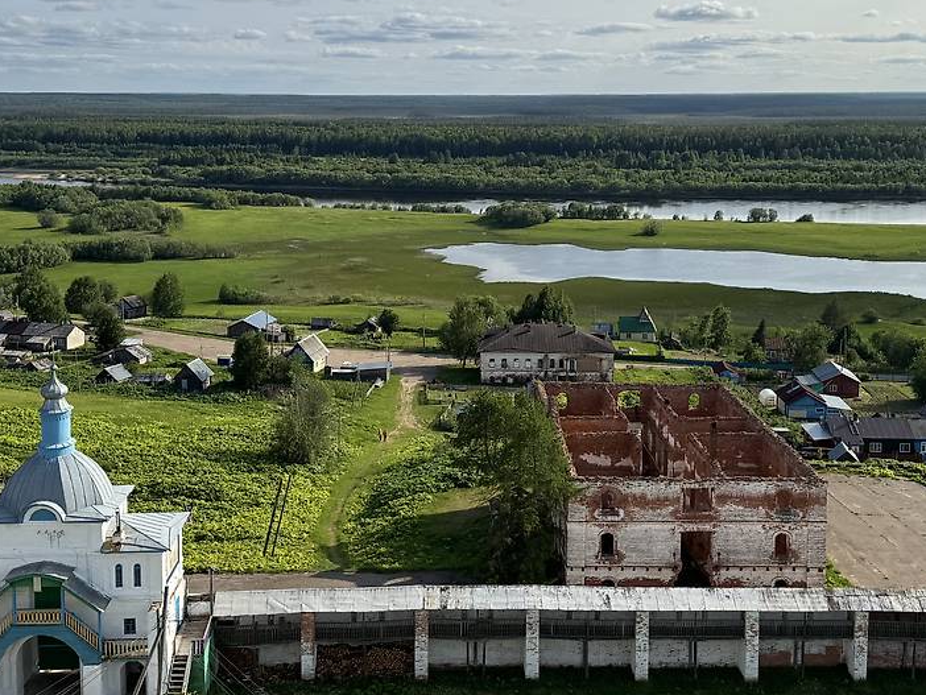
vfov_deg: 35.1
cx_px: 467
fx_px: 1097
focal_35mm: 41
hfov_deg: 45.8
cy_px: 319
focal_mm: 6.76
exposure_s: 1/5348
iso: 80
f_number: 1.78
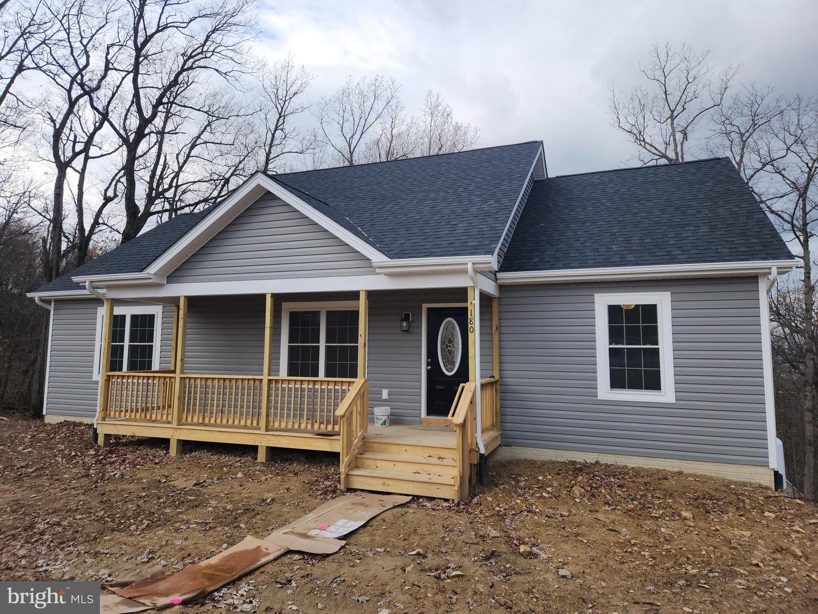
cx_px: 409
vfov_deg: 58.9
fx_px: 544
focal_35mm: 23
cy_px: 307
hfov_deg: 73.9
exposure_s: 1/803
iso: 20
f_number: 1.8
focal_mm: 5.4
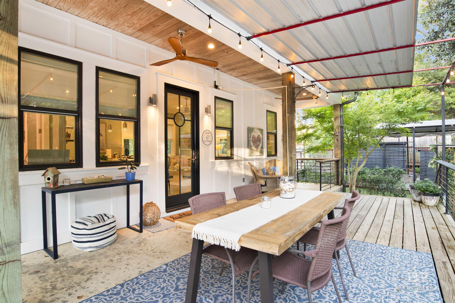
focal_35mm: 18
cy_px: 152
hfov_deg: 90.0
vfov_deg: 67.4
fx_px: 227
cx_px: 228
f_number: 11
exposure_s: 1/2
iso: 200
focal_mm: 18
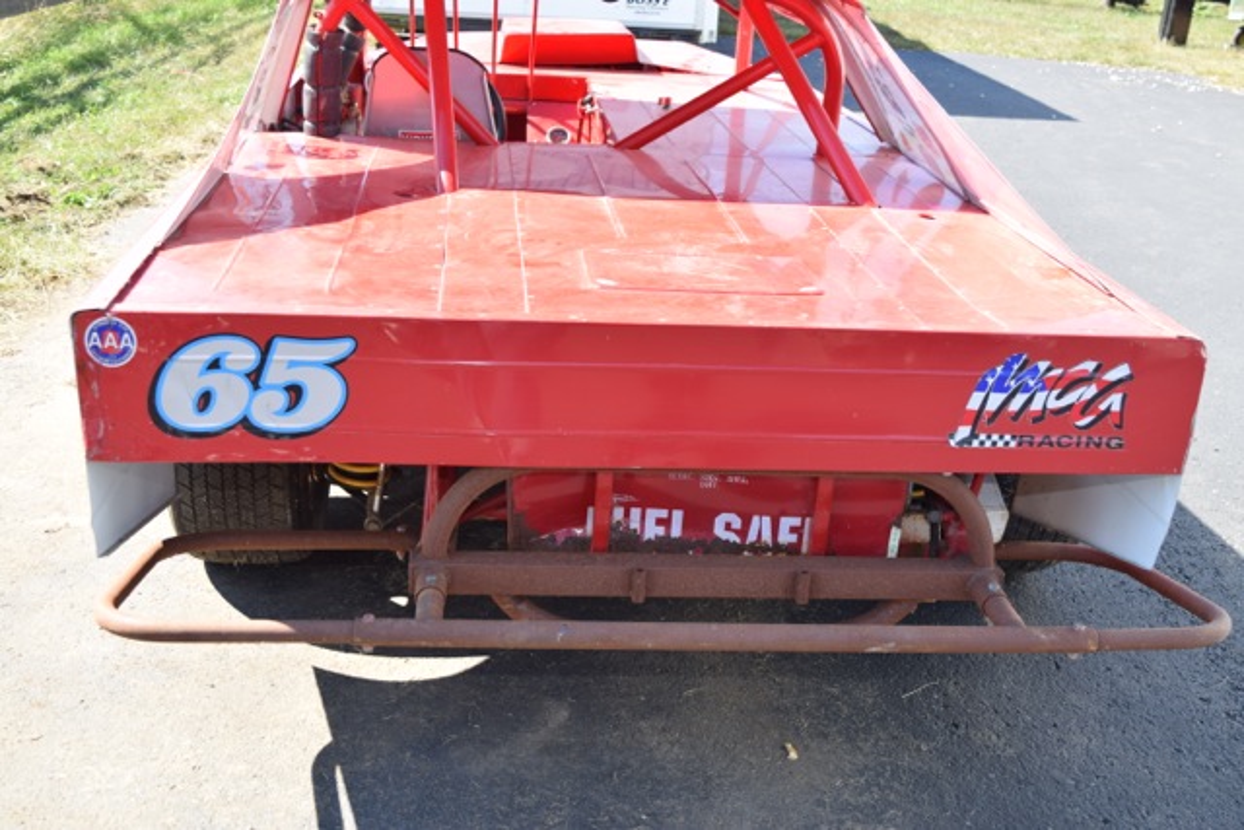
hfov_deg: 46.4
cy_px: 415
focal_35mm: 42
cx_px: 622
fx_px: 1452
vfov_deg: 31.9
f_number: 5.6
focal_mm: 28
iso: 100
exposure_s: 1/100
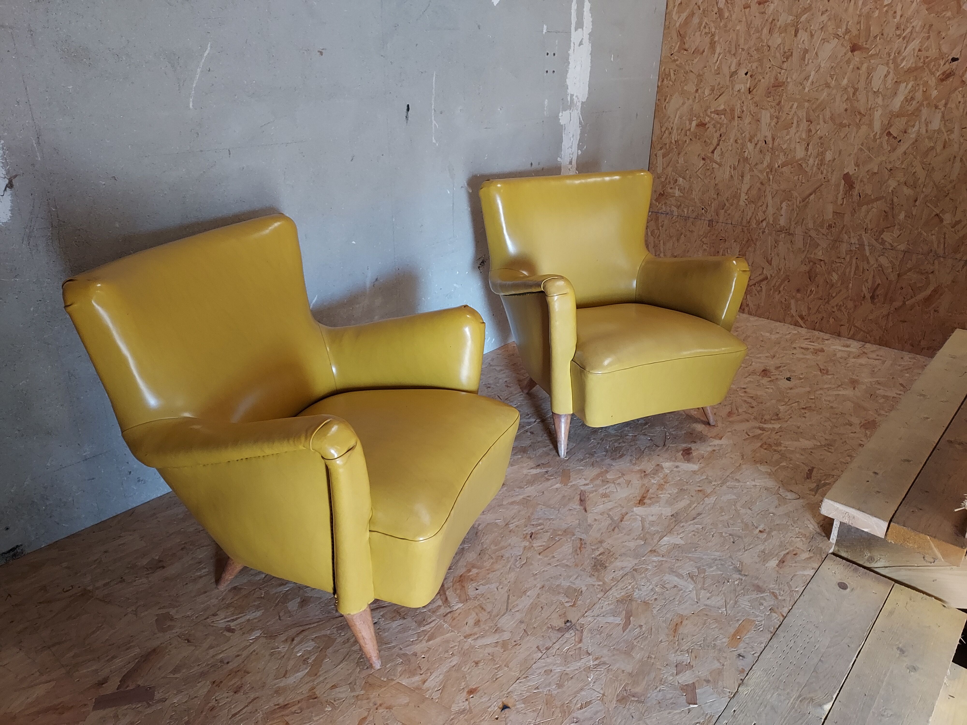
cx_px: 484
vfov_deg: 56.8
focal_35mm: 24
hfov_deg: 71.6
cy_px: 362
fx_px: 670
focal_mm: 4.6
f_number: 1.8
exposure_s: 1/33
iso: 320
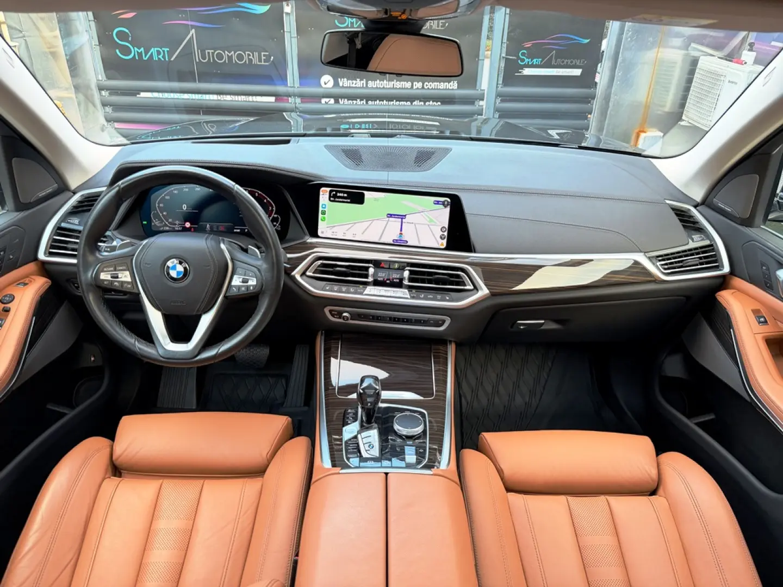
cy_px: 294
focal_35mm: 24
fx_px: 543
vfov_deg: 56.8
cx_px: 392
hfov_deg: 71.6
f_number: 1.78
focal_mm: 6.76
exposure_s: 1/61
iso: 200
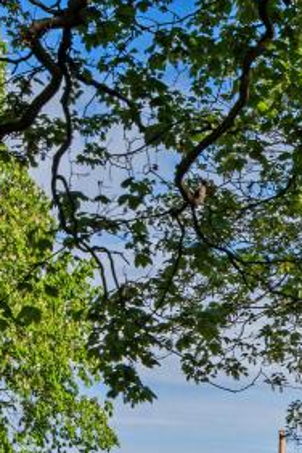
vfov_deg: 15.7
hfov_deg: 10.1
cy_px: 488
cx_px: 570
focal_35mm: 127
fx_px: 1598
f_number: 9
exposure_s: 1/640
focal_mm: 35
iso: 640
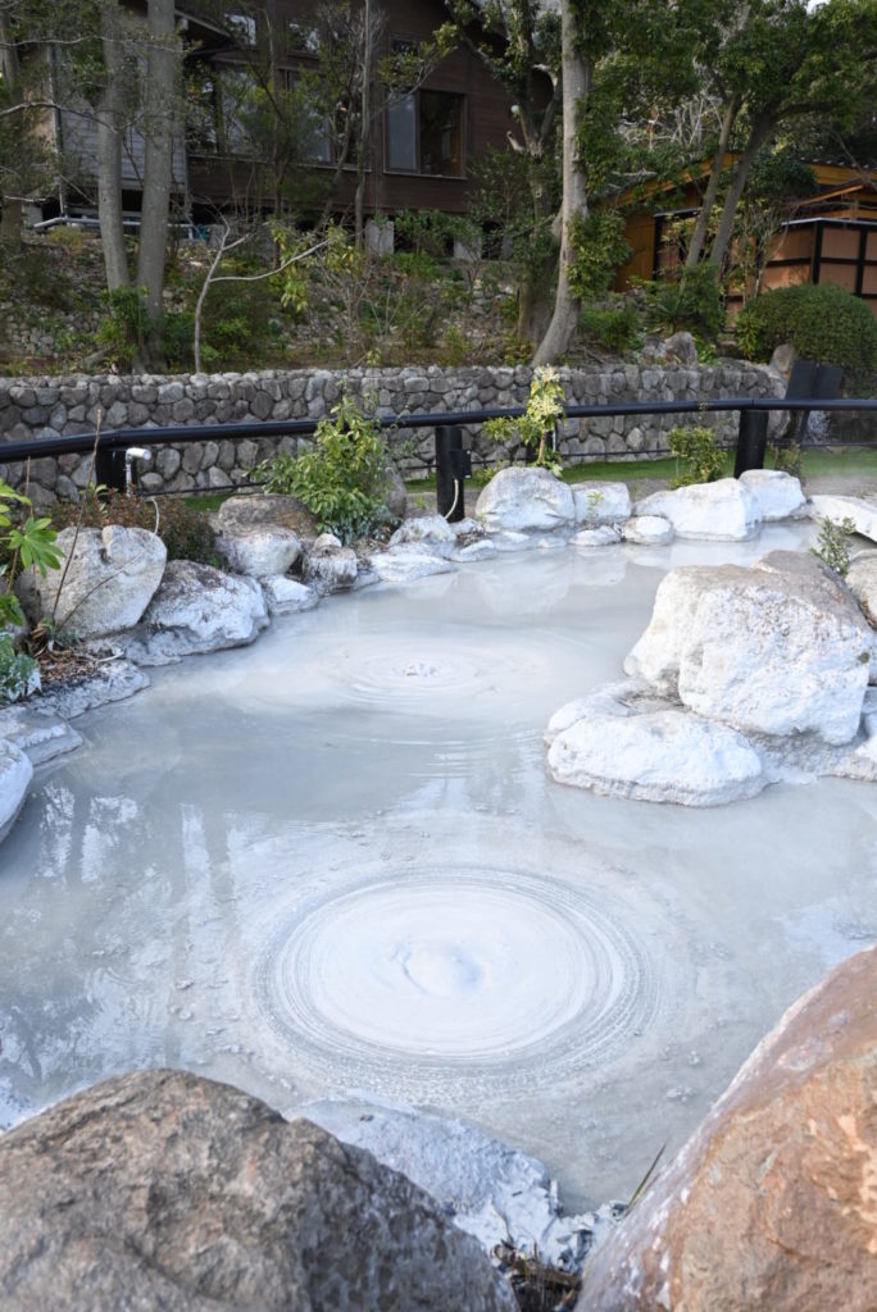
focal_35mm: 29
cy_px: 656
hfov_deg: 44.7
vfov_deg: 63.2
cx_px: 438
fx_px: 1067
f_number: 4.5
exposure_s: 1/400
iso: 250
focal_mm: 19.5
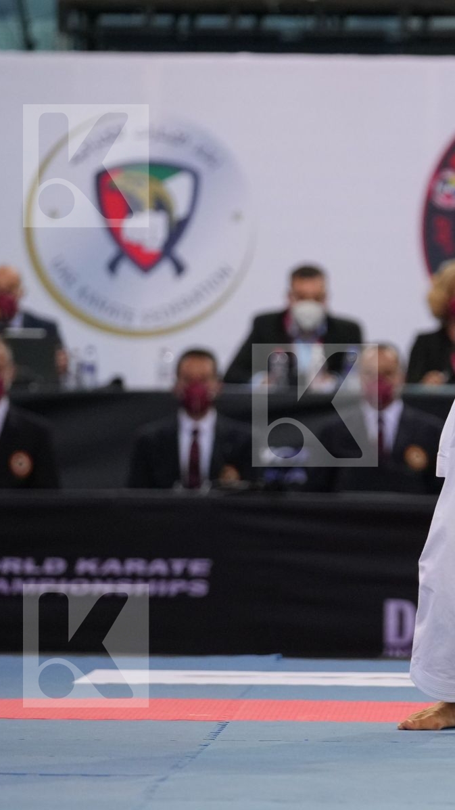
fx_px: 8754
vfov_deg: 5.3
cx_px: 544
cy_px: 405
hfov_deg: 3.0
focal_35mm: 408
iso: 2000
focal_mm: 173
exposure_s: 1/1000
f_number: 2.8
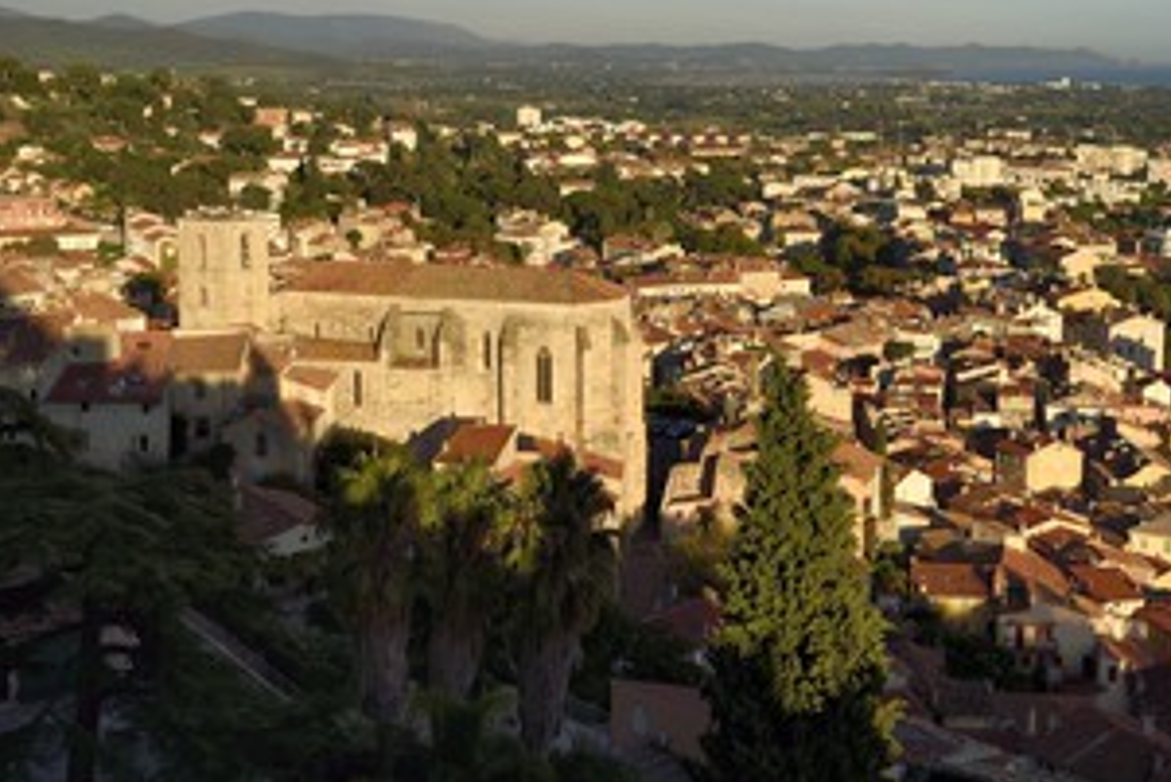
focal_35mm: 53
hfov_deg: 37.2
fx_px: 1725
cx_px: 743
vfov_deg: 25.4
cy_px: 280
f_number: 11
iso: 200
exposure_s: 1/250
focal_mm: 38
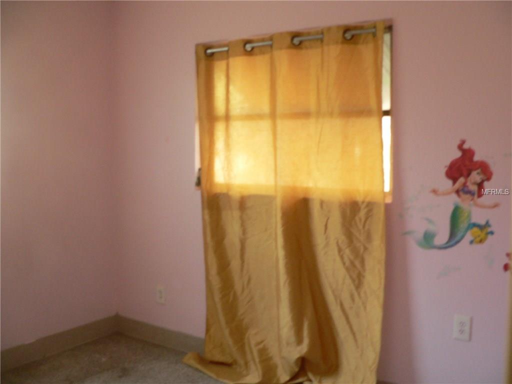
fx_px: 532
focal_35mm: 36
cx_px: 256
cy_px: 192
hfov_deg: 51.4
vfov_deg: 39.7
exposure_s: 1/4
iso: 200
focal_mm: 6
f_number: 2.8
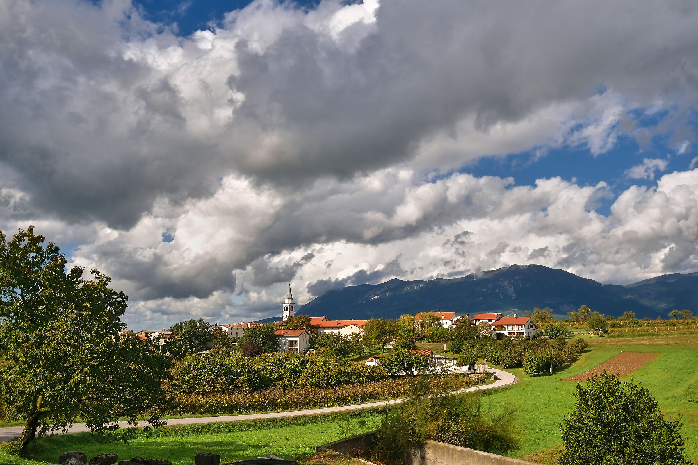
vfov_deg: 43.6
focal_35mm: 30
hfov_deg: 61.9
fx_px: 582
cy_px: 232
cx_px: 349
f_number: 10
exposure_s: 1/850
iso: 500
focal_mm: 20.3
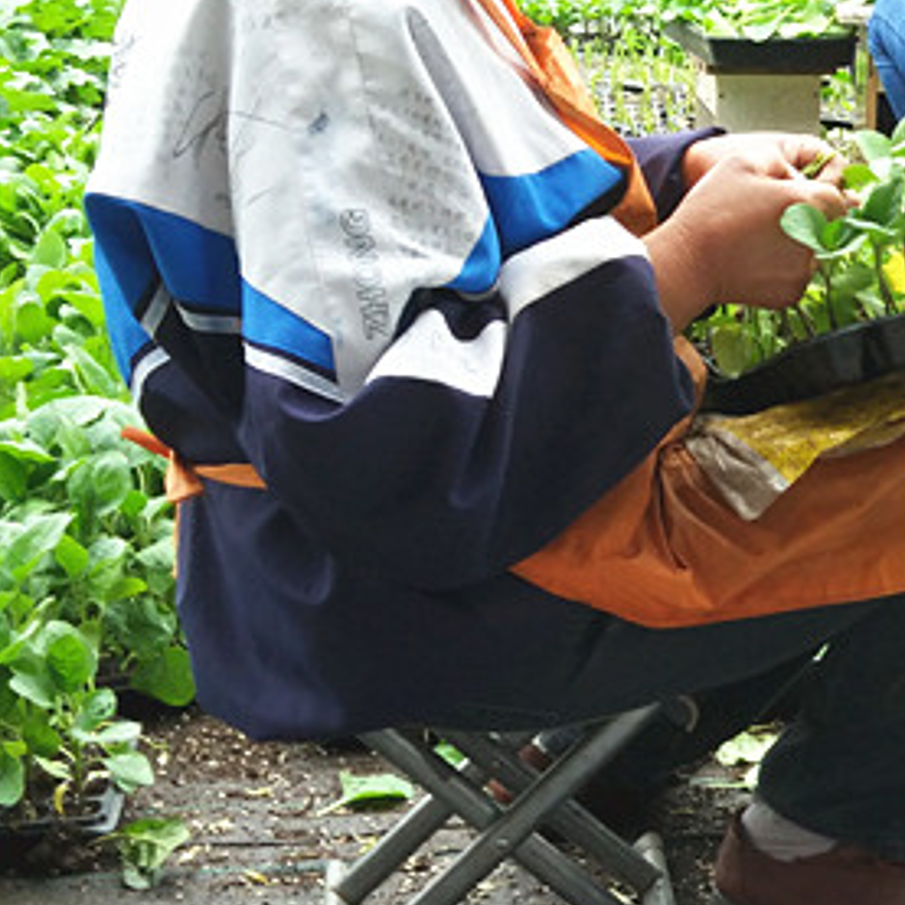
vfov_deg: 36.1
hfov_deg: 32.7
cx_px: 931
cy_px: 448
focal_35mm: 47
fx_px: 1390
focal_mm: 4.06
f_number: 2
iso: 160
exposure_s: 1/100
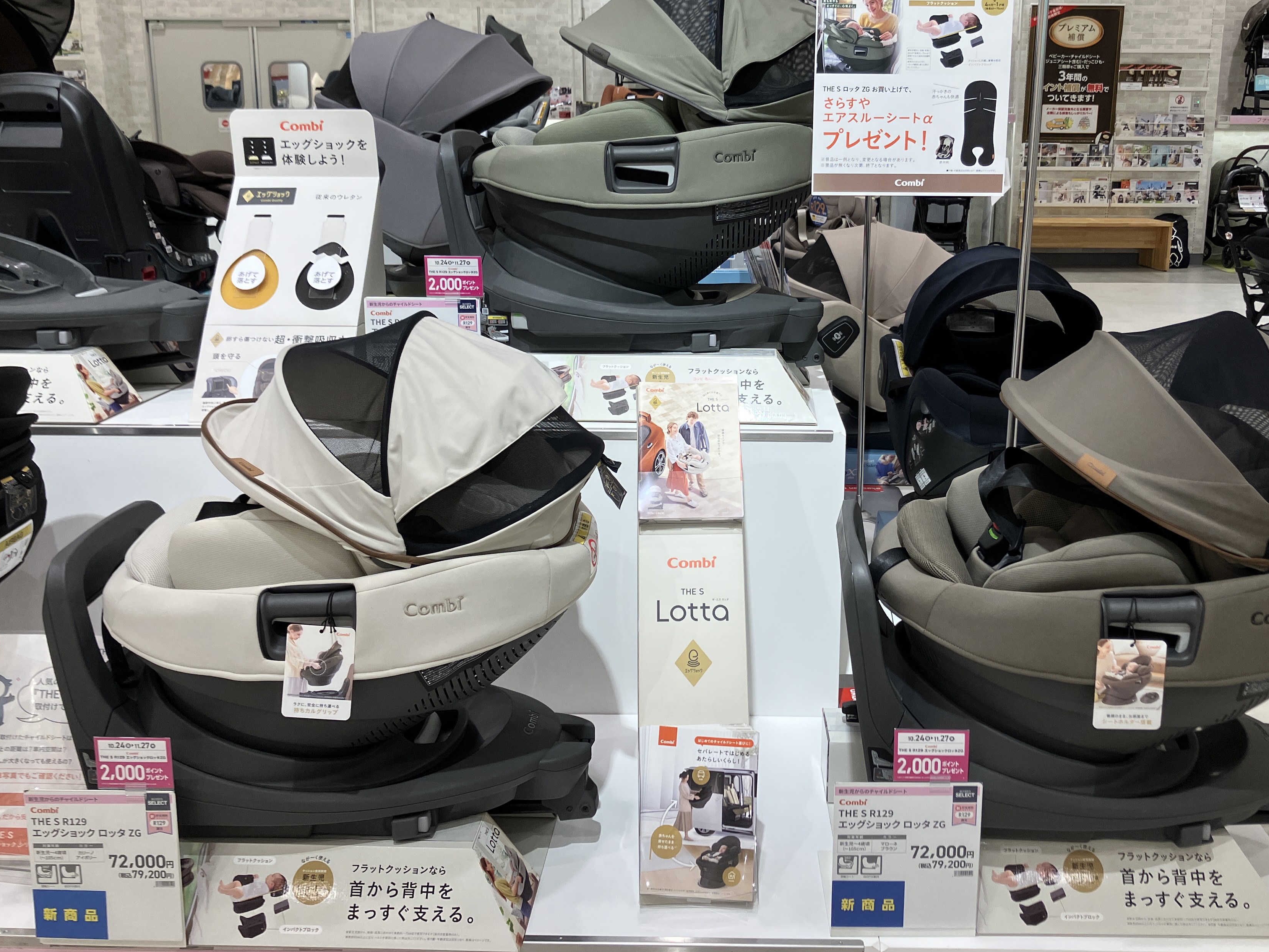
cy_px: 403
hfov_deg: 53.8
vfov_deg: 41.7
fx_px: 1246
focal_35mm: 34
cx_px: 719
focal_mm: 3.99
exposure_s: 1/100
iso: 50
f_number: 1.8
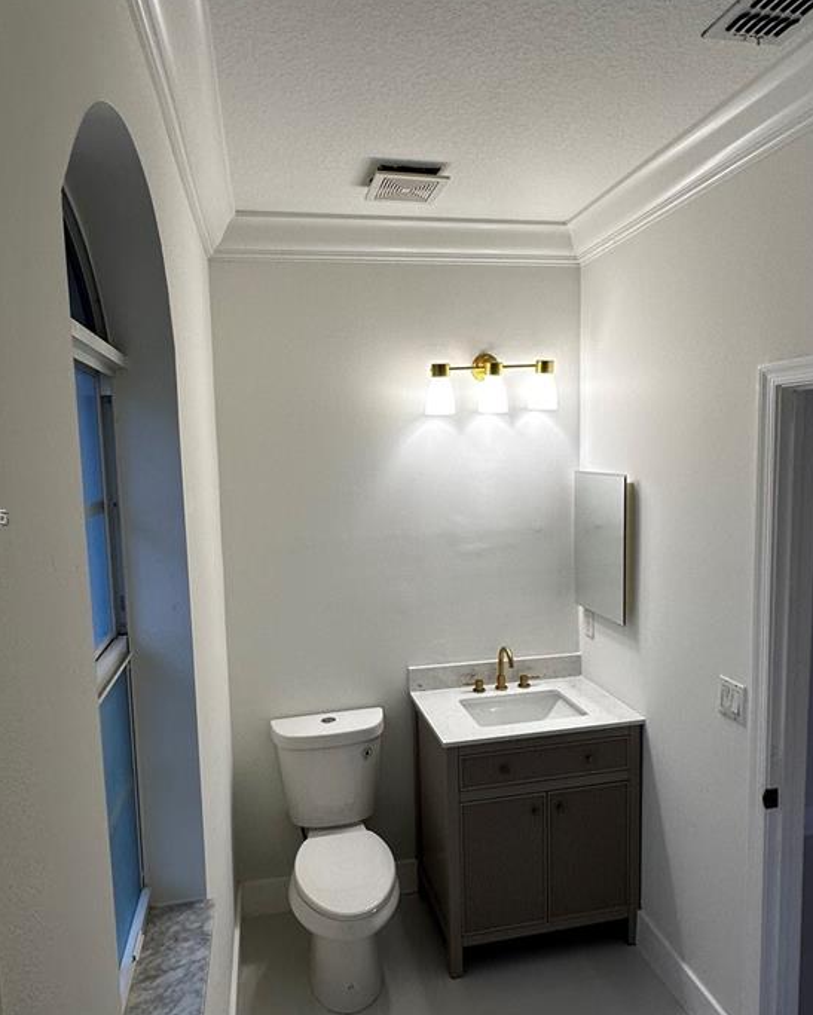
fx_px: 721
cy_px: 519
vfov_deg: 70.3
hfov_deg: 58.8
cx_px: 404
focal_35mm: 24
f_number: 2.2
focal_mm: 2.22
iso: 64
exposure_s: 1/120
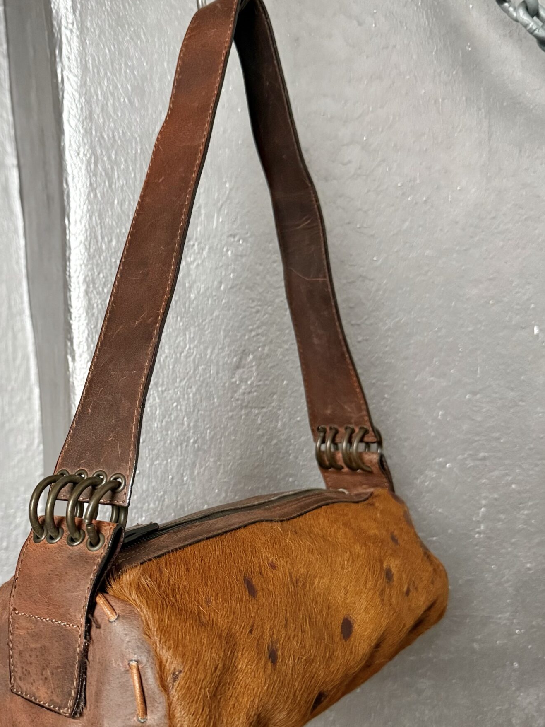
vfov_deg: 52.3
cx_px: 151
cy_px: 429
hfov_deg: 39.8
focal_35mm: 35
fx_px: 734
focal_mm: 6.76
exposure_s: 1/60
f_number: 1.78
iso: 640
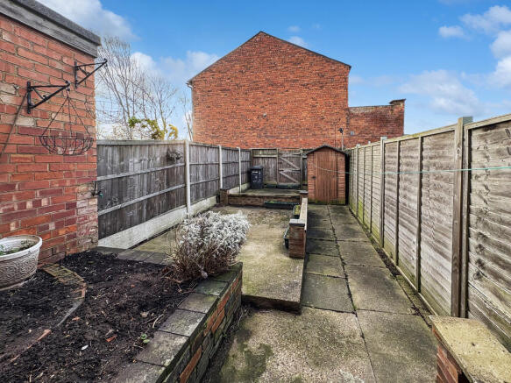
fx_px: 207
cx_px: 256
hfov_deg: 102.1
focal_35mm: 14
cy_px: 192
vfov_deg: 85.7
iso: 64
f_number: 2.2
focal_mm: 2.22
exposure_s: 1/144
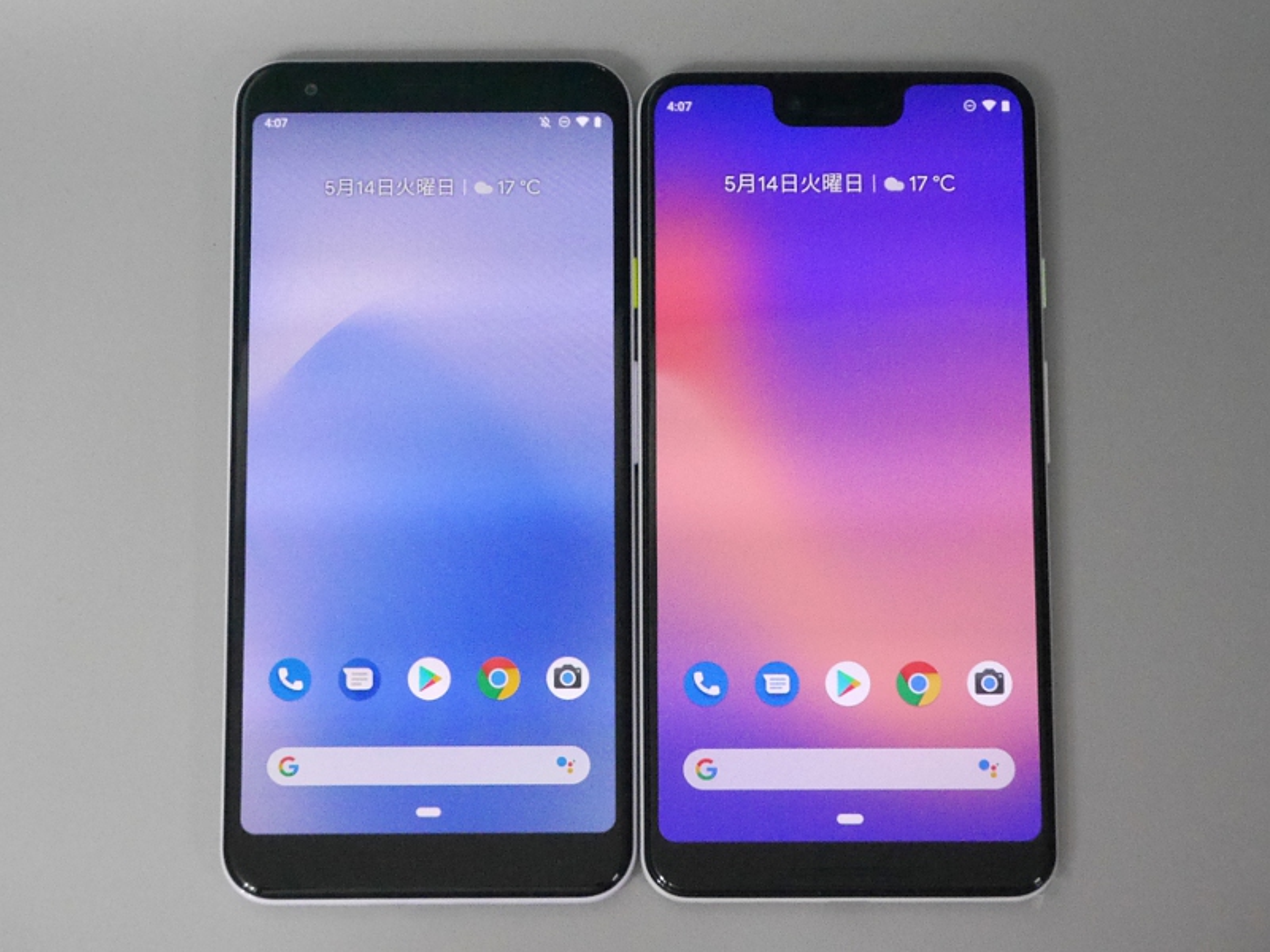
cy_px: 476
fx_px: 3082
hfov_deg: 23.3
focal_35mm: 84
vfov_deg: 17.6
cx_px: 635
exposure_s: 1/80
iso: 3200
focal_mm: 42
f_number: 5.6
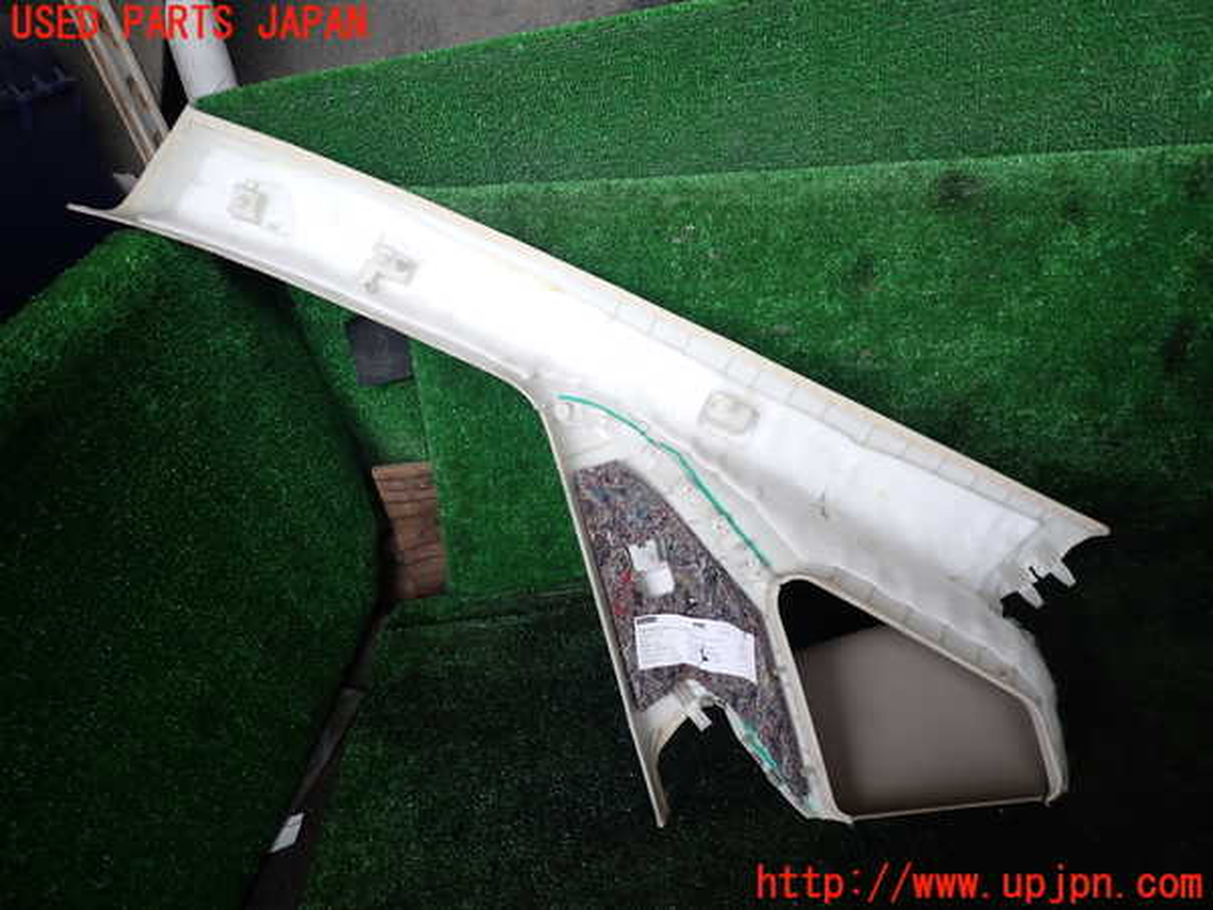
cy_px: 455
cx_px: 606
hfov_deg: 69.4
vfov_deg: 54.9
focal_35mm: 25
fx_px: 876
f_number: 2
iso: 100
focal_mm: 4.5
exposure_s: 1/60
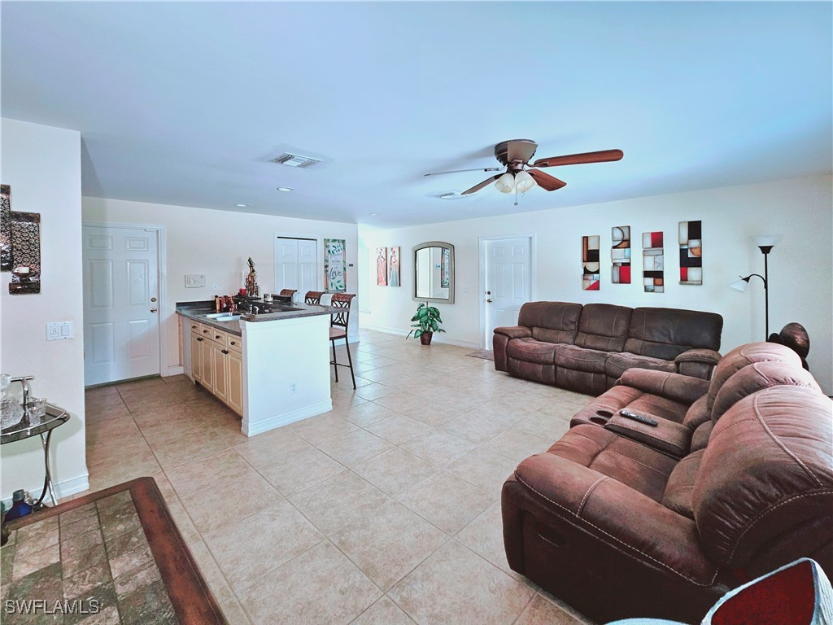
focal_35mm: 13
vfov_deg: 89.9
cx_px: 416
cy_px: 312
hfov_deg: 106.2
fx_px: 313
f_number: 2.2
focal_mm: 2.2
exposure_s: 1/77.5
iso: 250
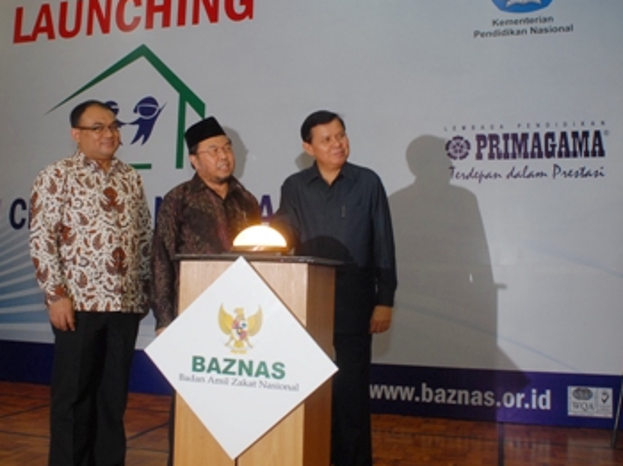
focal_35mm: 37
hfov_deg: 50.1
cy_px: 208
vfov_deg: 38.6
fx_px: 665
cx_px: 288
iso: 400
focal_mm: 20
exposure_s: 1/40
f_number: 4
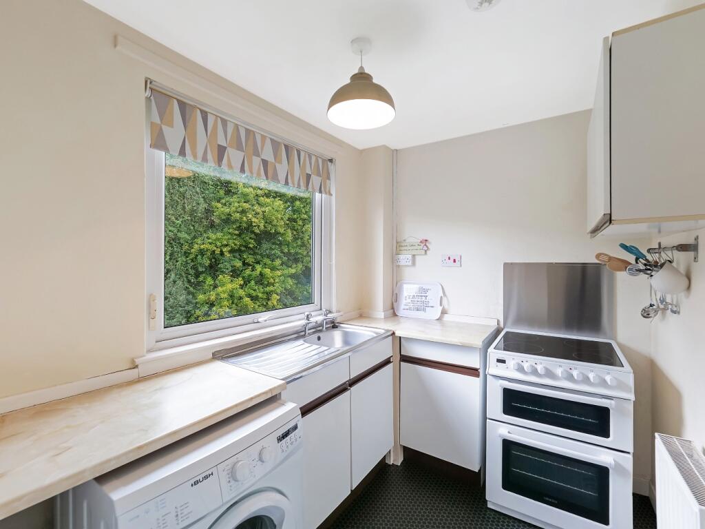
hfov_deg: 102.1
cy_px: 264
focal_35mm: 14
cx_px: 352
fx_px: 285
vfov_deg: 85.7
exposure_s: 1/50
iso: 200
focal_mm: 7
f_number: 4.5
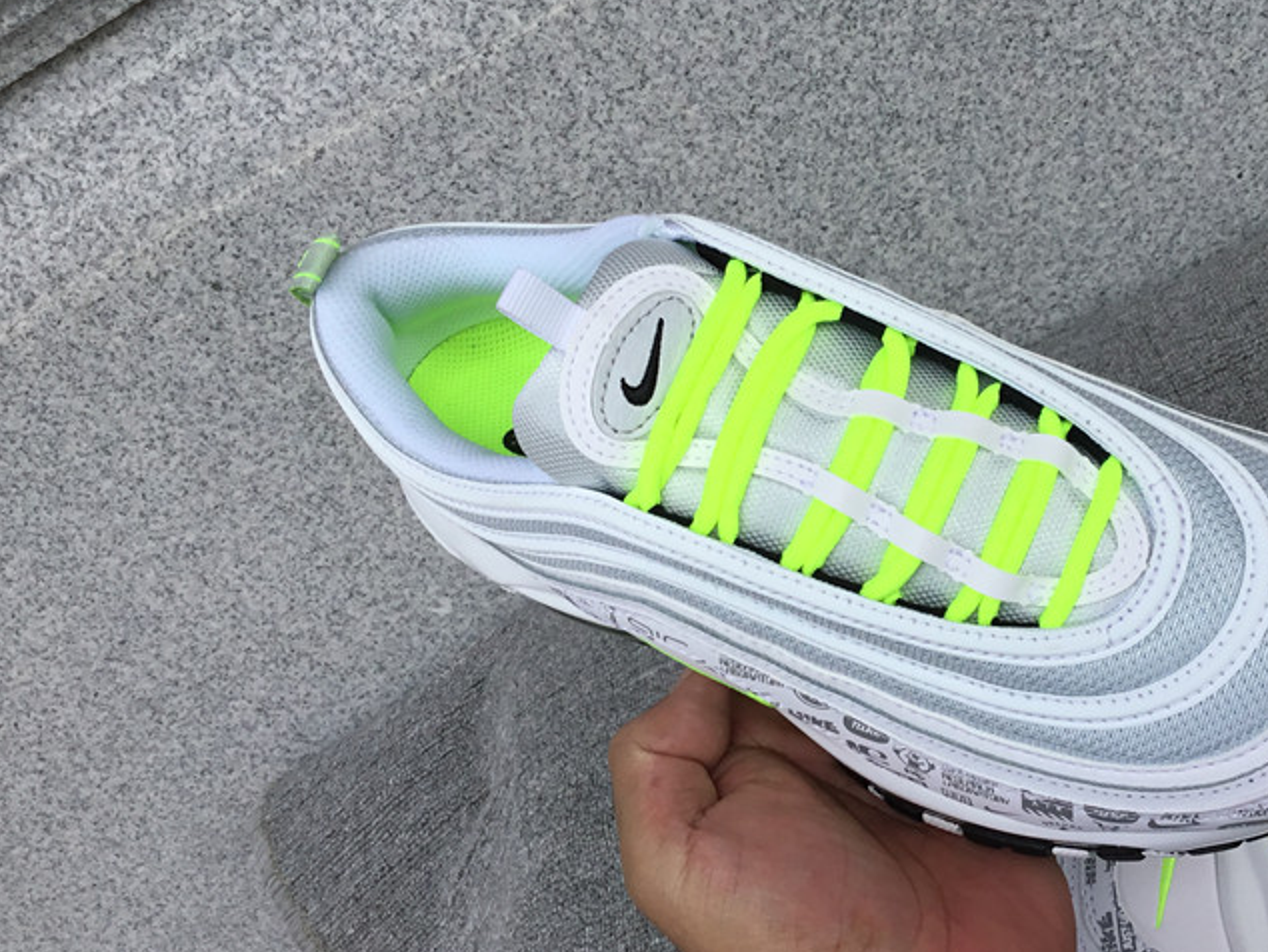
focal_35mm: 44
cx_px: 868
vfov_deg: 32.9
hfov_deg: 42.2
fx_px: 1612
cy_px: 471
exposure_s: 1/815
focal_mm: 3.3
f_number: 2.4
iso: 25
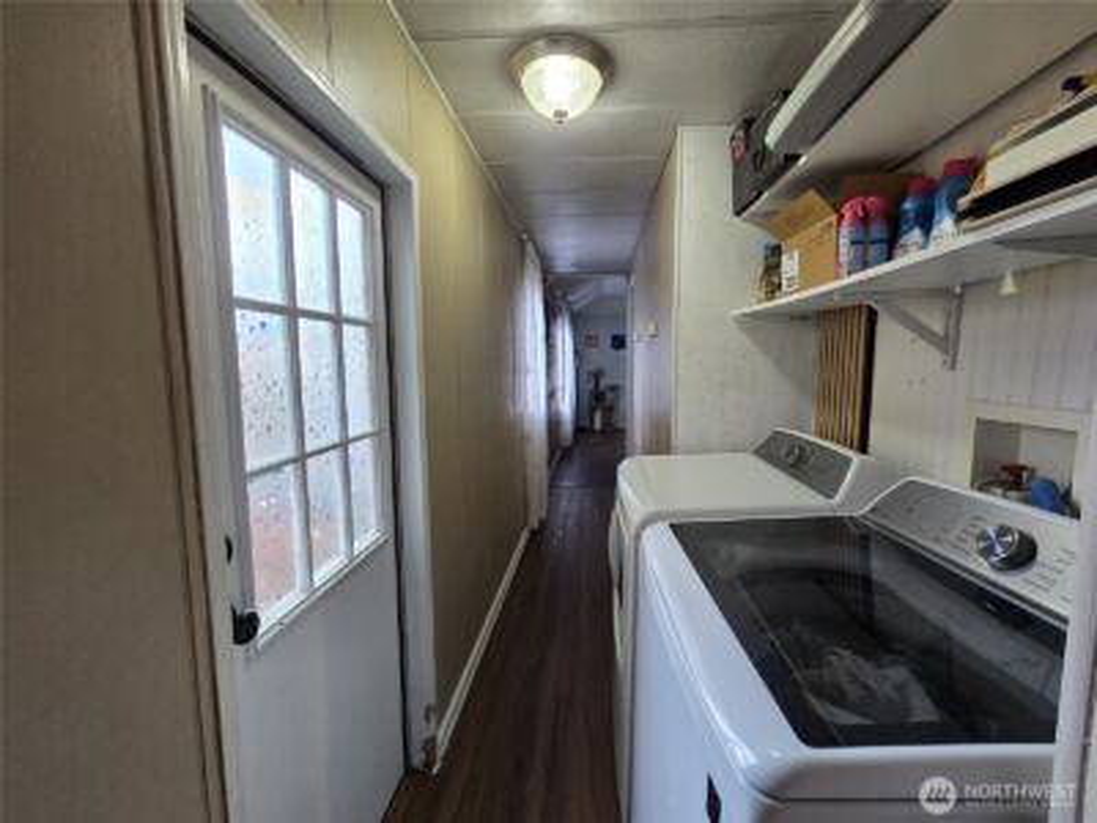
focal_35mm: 13
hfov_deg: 106.2
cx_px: 548
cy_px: 412
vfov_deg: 89.9
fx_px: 412
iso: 100
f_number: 2.2
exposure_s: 1/60
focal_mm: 2.2
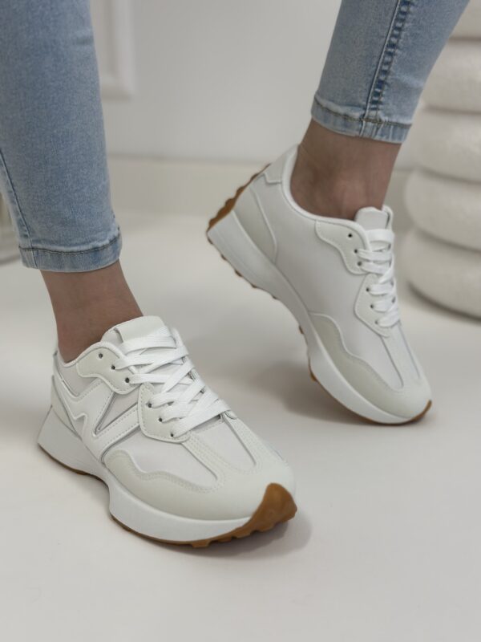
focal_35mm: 48
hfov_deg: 30.3
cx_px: 240
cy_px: 321
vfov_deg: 39.7
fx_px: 889
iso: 80
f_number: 1.78
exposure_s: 1/100
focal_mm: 6.86
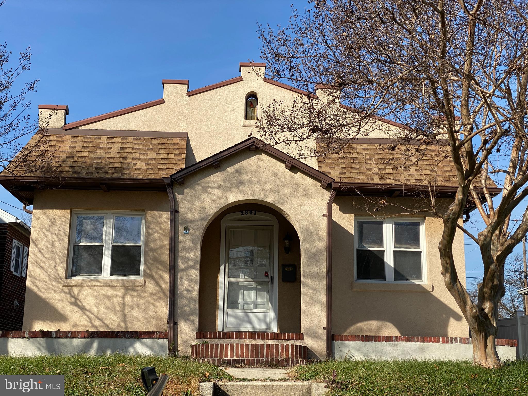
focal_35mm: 52
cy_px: 198
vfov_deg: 28.0
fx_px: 793
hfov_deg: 36.8
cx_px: 264
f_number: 2
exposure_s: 1/1229
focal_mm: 6
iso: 20
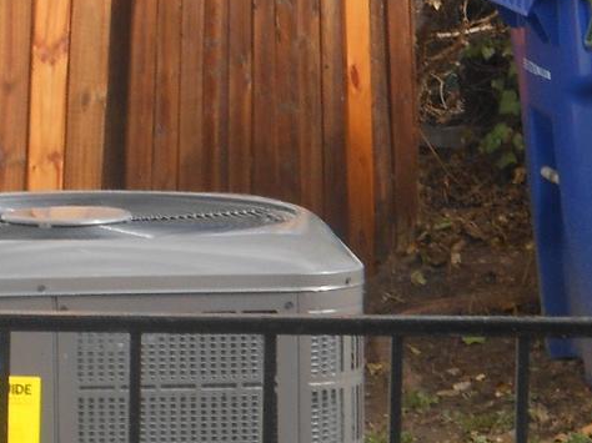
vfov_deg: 4.6
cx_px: 271
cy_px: 4
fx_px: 5470
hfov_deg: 6.2
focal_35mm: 320
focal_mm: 13.2
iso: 80
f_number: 5.2
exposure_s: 1/125
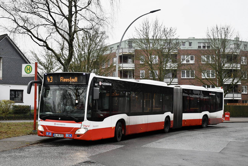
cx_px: 124
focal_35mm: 45
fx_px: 310
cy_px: 83
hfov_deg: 43.6
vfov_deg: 29.9
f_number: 4
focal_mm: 30
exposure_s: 1/500
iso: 2200
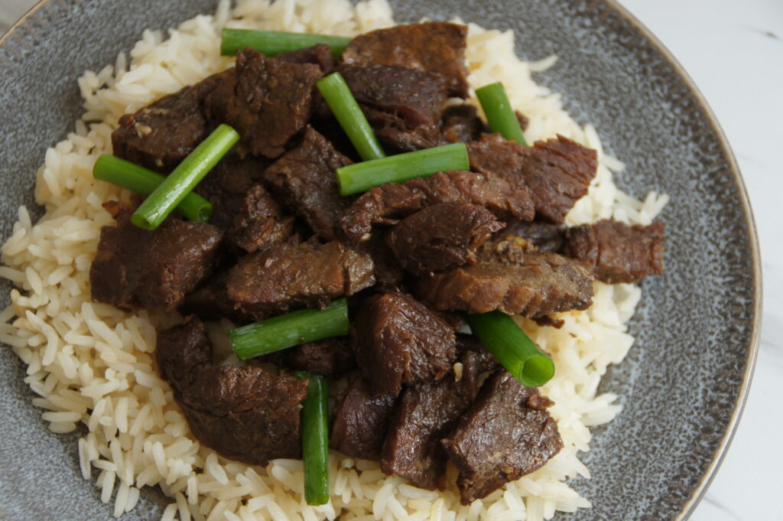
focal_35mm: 90
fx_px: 1956
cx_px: 392
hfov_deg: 22.6
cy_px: 260
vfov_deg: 15.2
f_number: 5
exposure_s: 1/30
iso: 100
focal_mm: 60
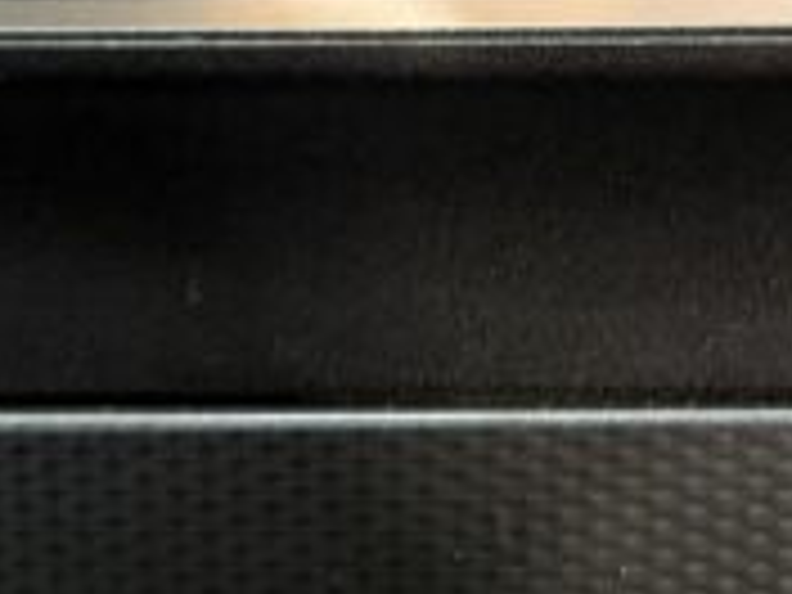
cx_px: 904
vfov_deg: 9.4
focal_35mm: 147
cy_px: -598
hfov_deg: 13.1
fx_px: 3363
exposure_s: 1/50
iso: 400
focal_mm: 6.76
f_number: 1.78
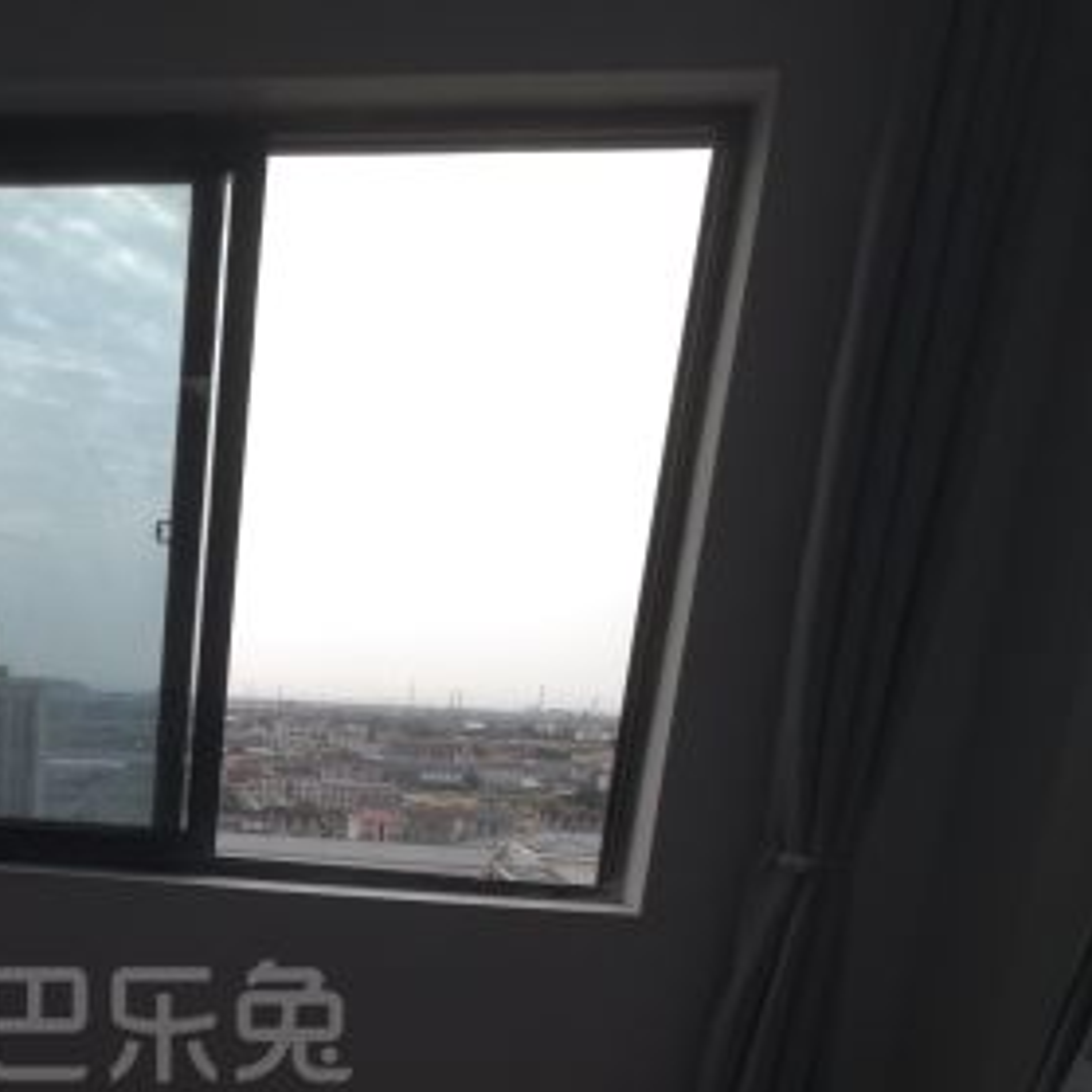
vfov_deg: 45.1
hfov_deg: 43.7
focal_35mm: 33
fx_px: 1178
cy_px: 982
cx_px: 39
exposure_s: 1/463
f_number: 2.2
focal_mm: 1.95
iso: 50
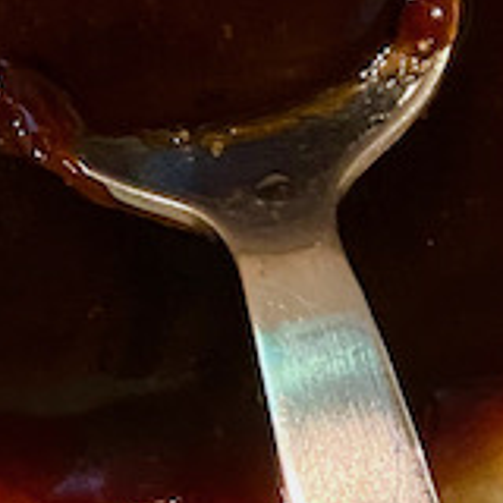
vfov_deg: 11.6
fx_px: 2417
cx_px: 289
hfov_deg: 11.9
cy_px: -132
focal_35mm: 147
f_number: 1.8
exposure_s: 1/50
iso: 400
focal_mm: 4.25
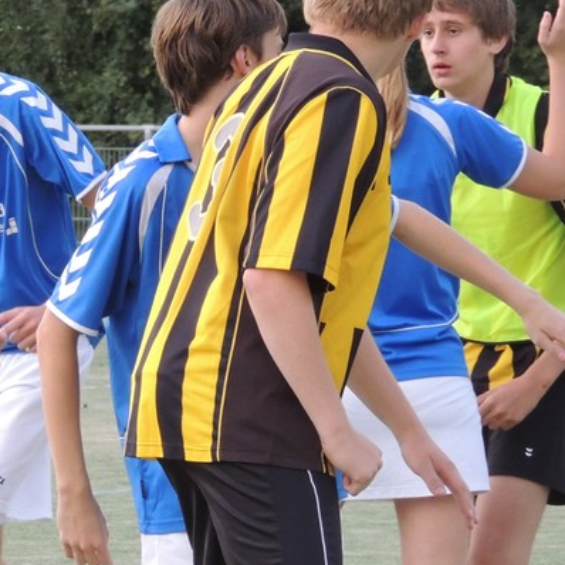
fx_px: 8402
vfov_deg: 3.9
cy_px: 206
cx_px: -101
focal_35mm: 455
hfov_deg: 3.8
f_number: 4.6
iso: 400
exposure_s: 1/500
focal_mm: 35.6
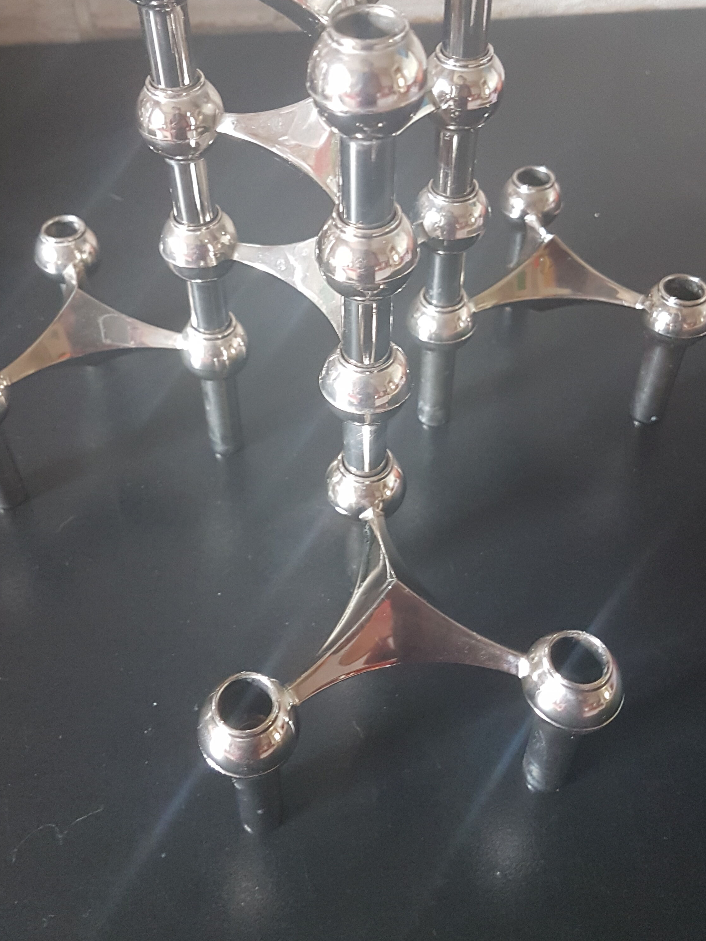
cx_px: 340
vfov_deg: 52.5
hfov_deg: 40.7
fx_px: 952
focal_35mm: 35
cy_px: 408
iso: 200
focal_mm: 4.2
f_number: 1.7
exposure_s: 1/13
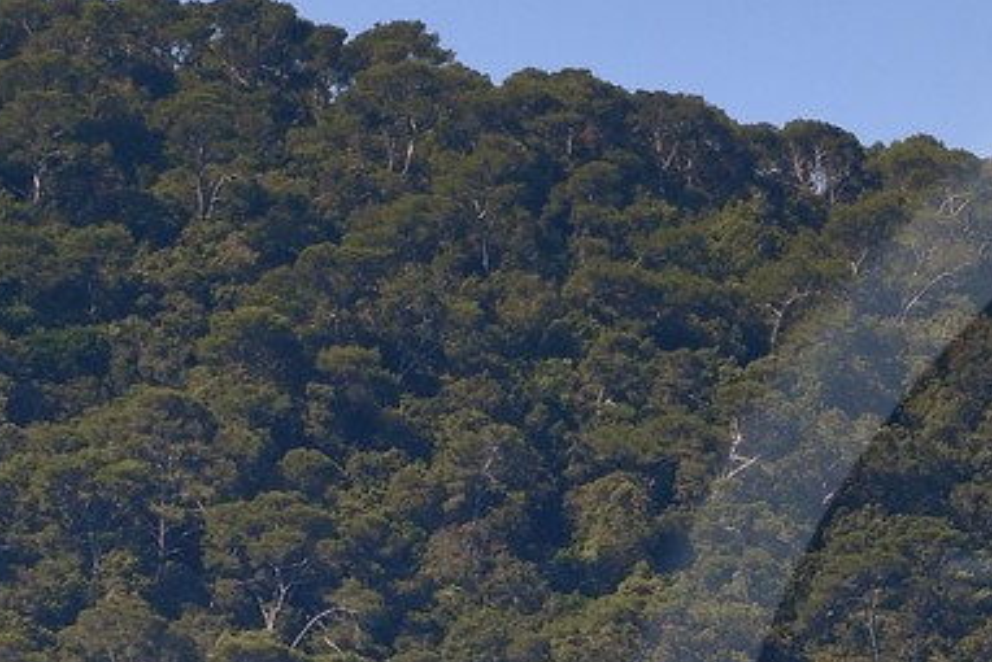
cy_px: 988
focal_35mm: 837
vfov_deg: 1.6
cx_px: 1662
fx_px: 23071
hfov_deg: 2.5
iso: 200
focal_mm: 200
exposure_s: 1/640
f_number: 8
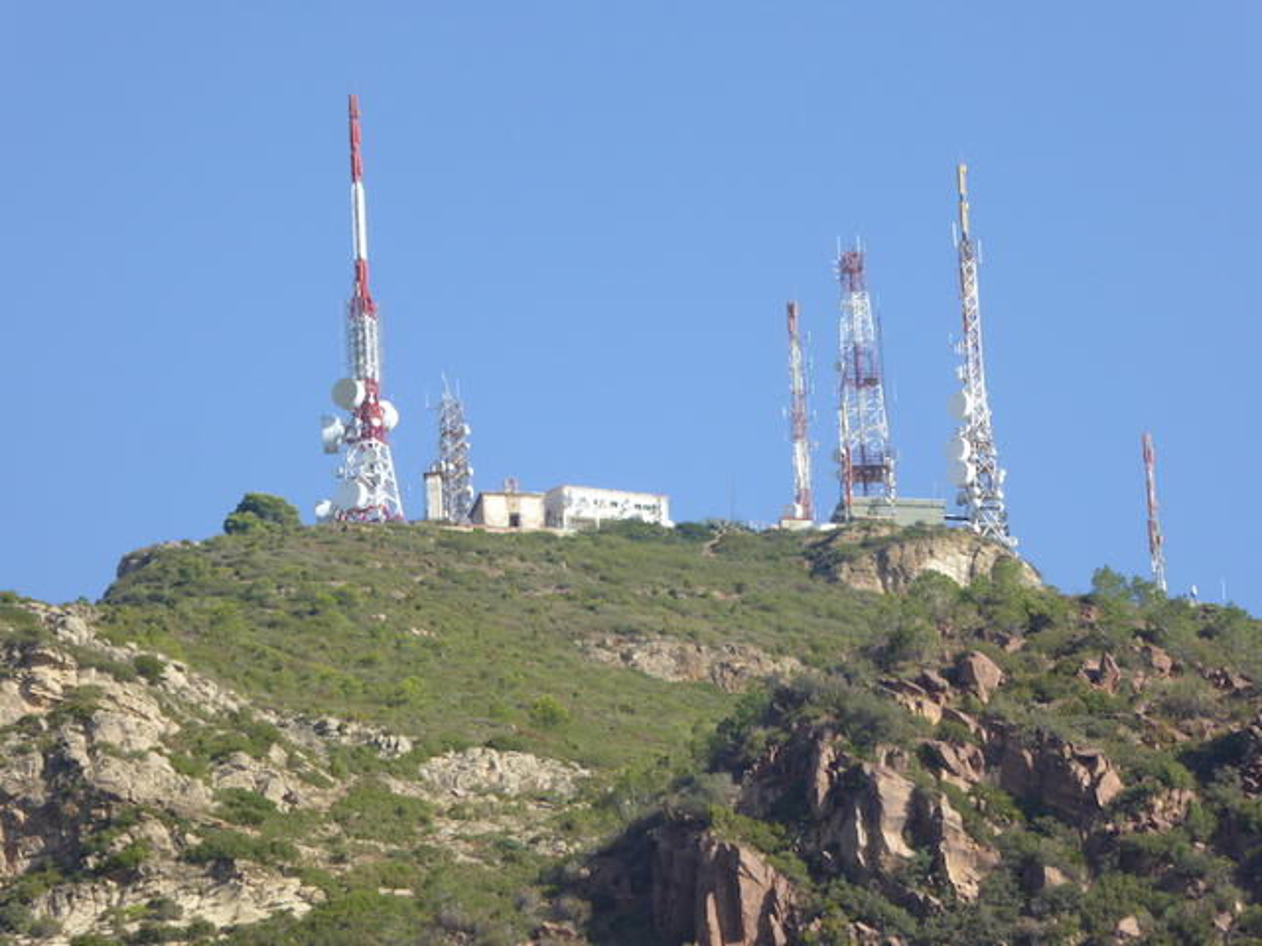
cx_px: 631
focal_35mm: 214
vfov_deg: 6.9
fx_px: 7802
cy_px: 473
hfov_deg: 9.2
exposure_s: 1/250
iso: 100
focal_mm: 38.4
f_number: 5.6
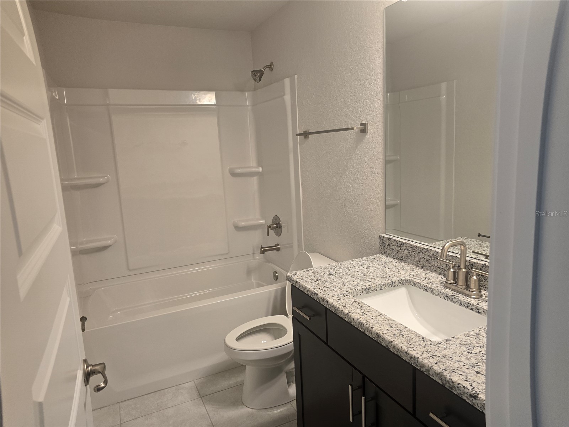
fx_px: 378
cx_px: 284
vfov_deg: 58.9
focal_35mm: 23
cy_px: 214
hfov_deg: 73.9
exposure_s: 1/120
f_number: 1.7
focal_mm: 6.3
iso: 160
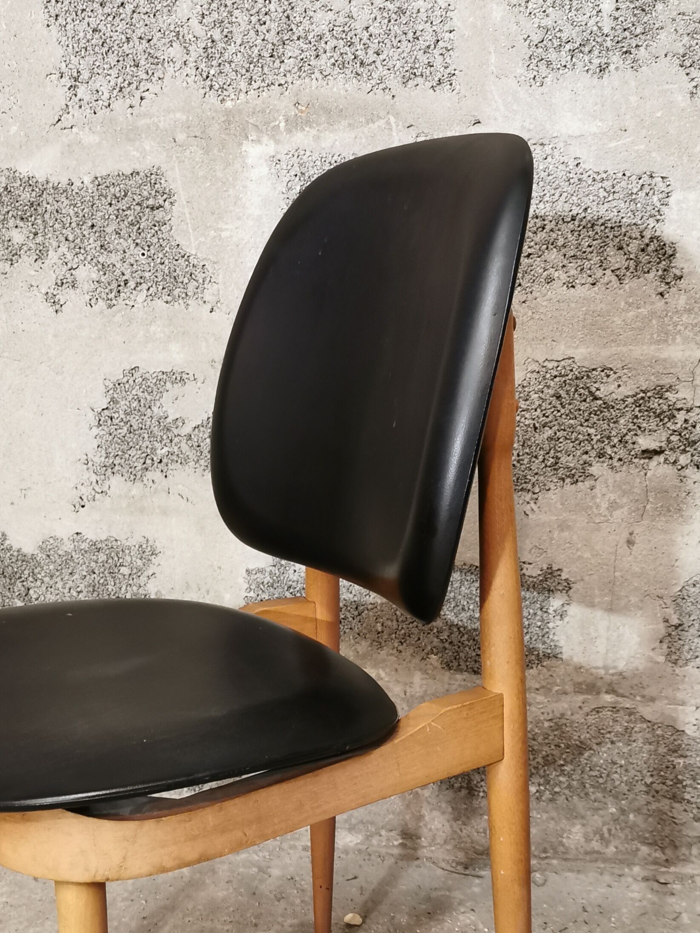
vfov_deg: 41.2
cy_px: 667
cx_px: 303
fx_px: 1213
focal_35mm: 45
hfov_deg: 32.1
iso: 800
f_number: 1.8
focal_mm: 5.58
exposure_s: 1/20
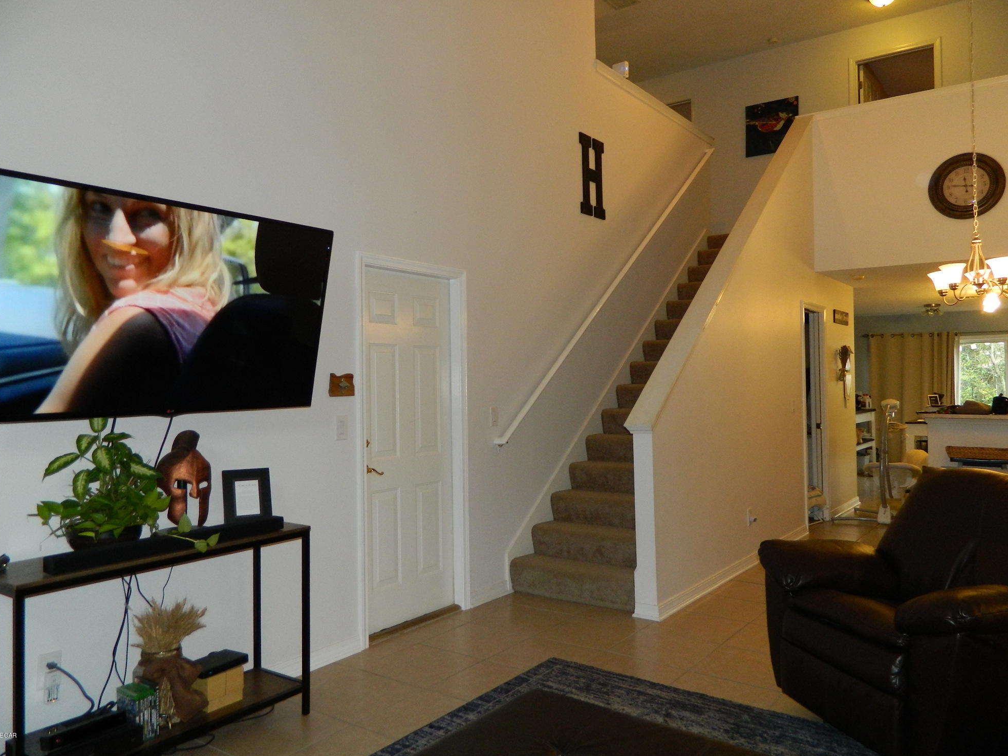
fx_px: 757
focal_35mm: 26
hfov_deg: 67.3
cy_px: 368
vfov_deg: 53.1
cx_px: 501
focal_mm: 4.5
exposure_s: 1/30
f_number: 3.1
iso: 200
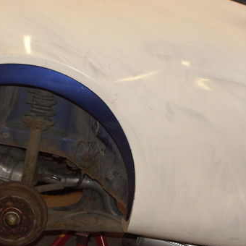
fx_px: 1029
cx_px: 42
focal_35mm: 128
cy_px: 139
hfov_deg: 13.5
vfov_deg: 13.6
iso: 200
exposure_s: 1/80
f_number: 3.2
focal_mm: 19.16
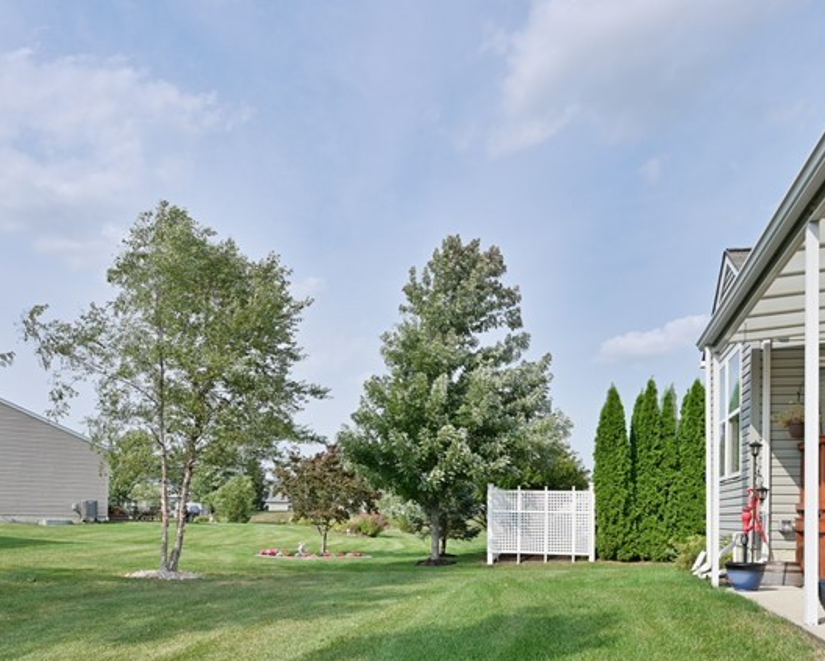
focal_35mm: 27
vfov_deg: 50.8
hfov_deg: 63.9
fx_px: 660
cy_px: 503
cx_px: 445
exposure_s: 1/500
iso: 320
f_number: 9
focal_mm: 14
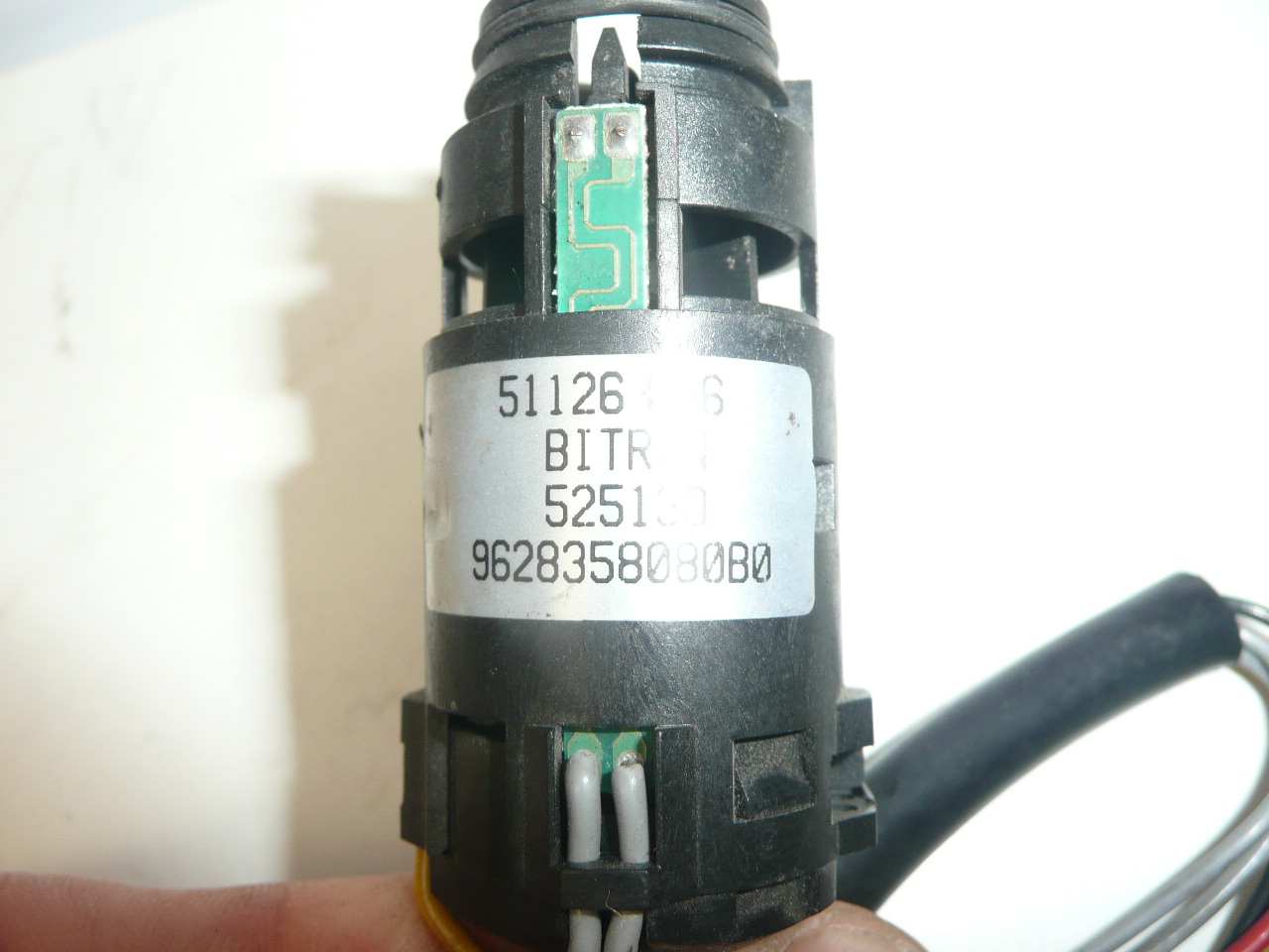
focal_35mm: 30
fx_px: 1100
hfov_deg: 60.0
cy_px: 476
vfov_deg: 46.8
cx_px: 634
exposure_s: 1/80
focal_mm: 4.6
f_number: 3.3
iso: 100
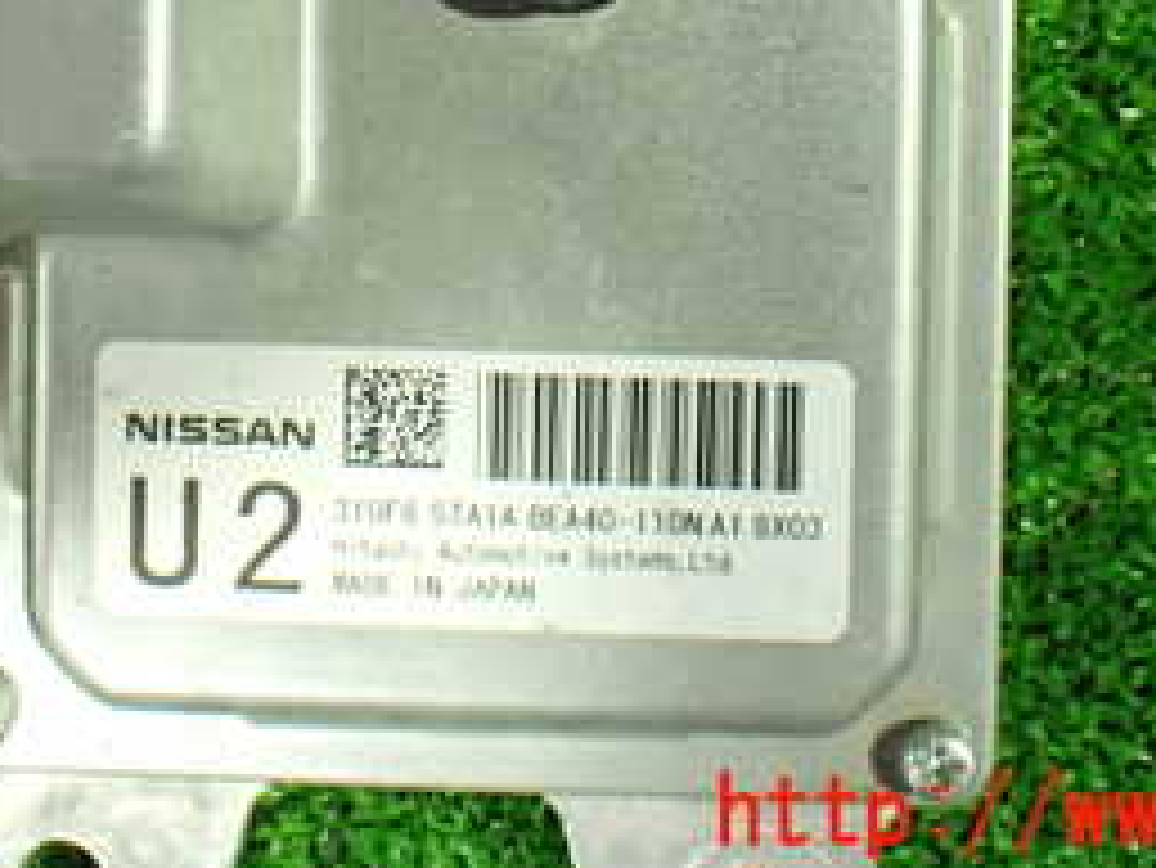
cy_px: -139
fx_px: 2339
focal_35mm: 70
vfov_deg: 19.9
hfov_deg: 27.6
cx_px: 382
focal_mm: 5.4
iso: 800
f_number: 2.3
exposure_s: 1/30
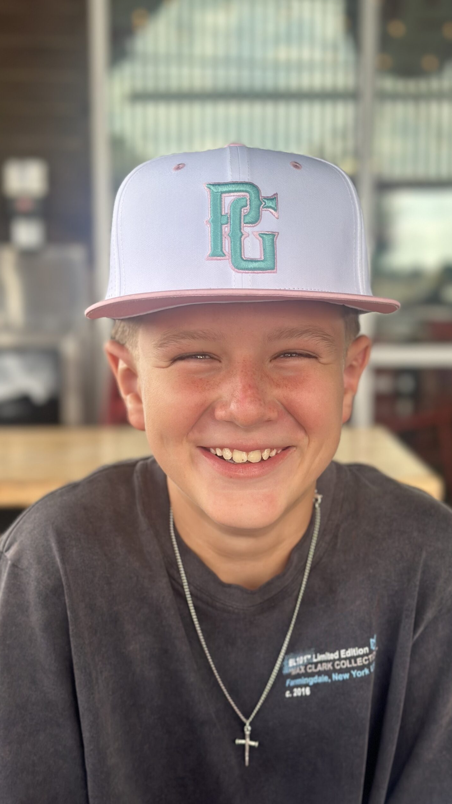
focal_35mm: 53
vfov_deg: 39.2
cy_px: 403
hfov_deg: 22.6
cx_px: 253
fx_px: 1129
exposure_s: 1/529
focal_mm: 6.86
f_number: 1.78
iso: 80
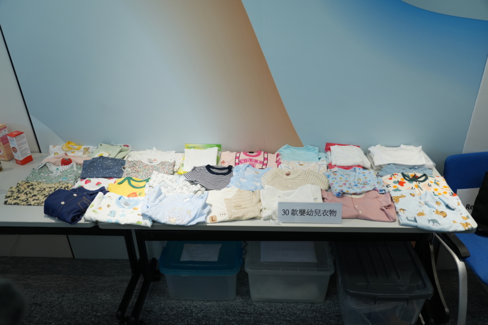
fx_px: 393
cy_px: 162
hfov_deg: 63.7
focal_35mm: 29
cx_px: 244
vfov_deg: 45.0
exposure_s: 1/80
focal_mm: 29
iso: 500
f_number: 4
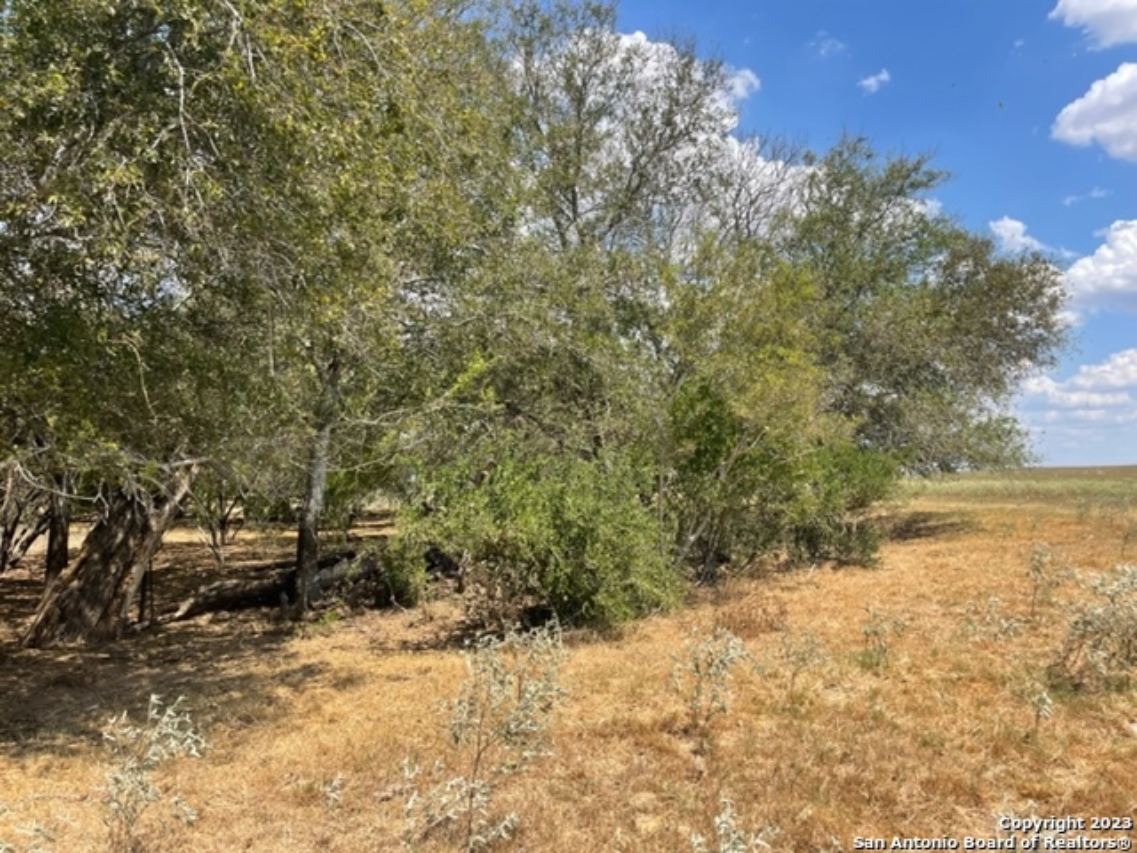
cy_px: 426
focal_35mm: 26
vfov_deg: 53.1
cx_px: 568
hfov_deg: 67.3
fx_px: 854
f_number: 1.6
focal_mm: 5.1
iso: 32
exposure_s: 1/2288
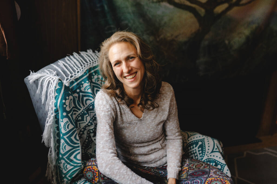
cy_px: 92
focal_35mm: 35
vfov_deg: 37.9
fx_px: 269
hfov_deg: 54.4
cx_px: 138
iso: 500
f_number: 1.8
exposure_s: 1/125
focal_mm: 35
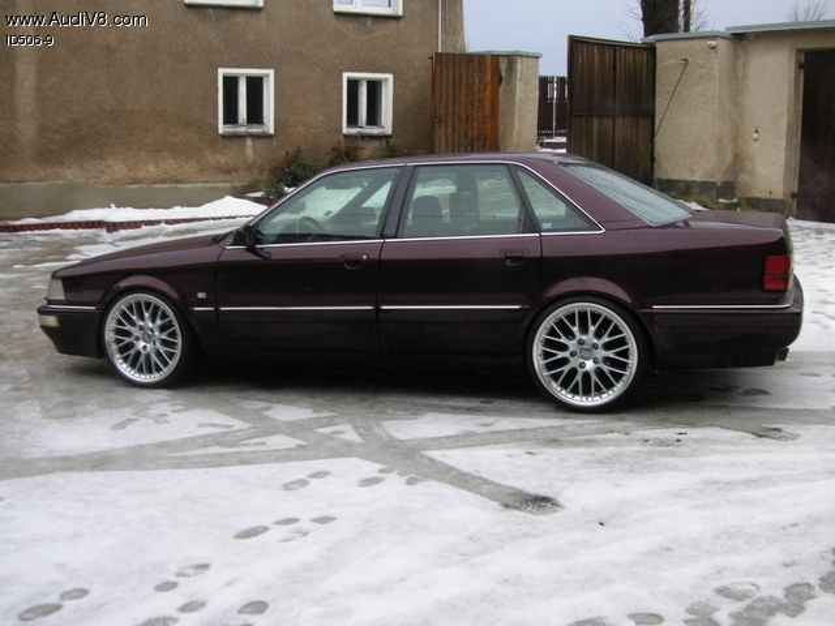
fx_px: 989
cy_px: 313
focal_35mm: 41
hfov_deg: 45.8
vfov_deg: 35.1
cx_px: 418
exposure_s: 1/60
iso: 50
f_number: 3
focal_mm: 6.9
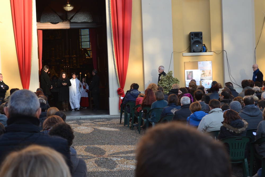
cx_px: 132
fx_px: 607
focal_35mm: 82
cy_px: 88
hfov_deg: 24.6
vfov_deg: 16.6
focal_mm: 55
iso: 140
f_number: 5.6
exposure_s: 1/125
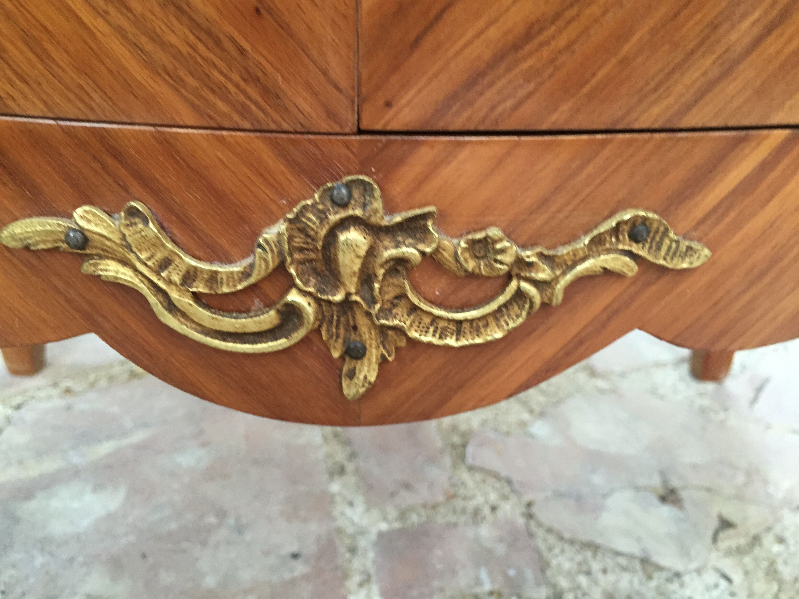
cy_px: 300
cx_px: 400
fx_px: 669
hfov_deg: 61.7
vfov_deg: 48.2
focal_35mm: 29
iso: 160
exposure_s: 1/30
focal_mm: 4.15
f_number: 2.2
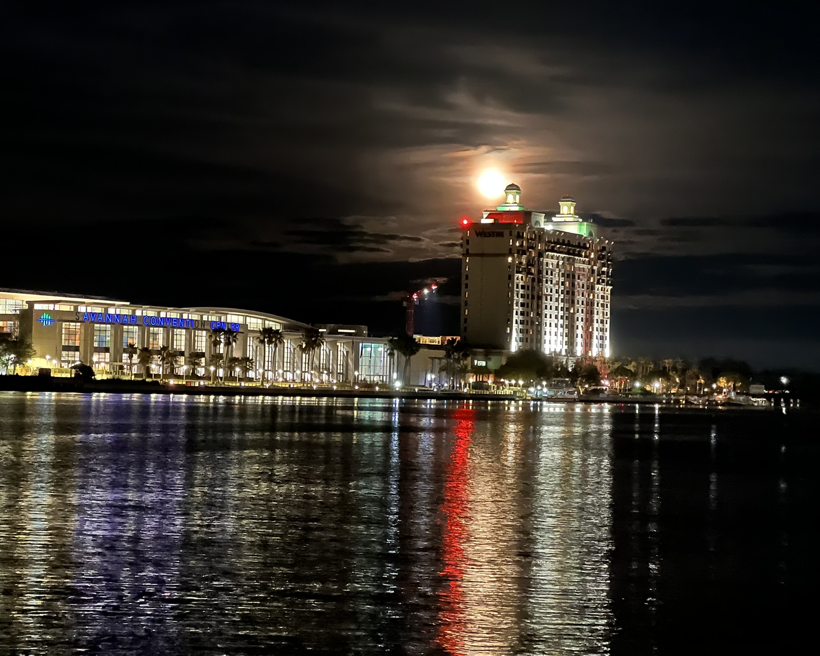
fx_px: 2232
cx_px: 323
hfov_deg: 20.8
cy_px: 305
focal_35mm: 92
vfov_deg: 16.7
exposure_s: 1/4
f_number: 2.8
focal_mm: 9
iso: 1000
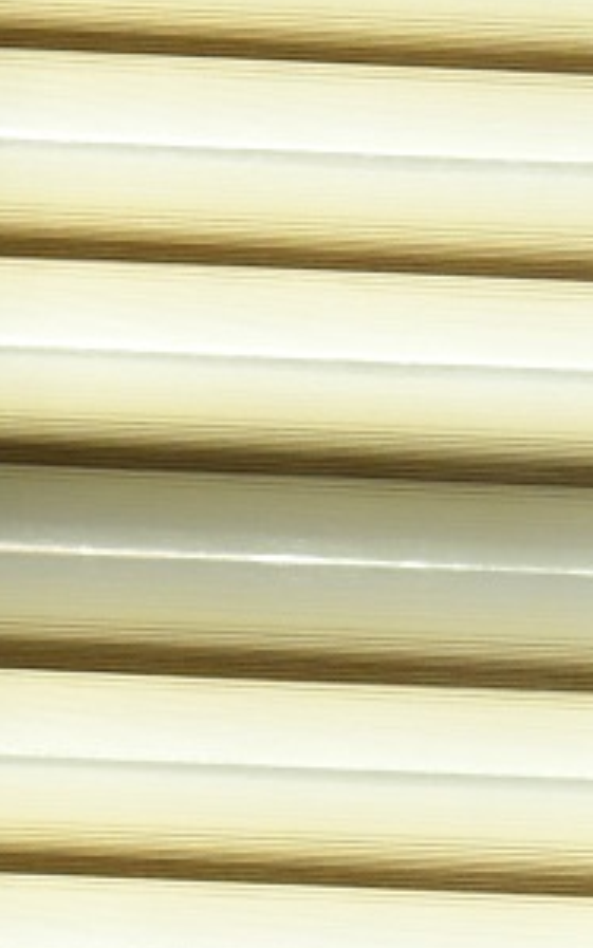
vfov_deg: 8.1
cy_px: 1309
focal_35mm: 256
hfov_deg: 5.0
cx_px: 1281
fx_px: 6616
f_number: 8
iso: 1600
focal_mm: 50
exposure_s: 1/160
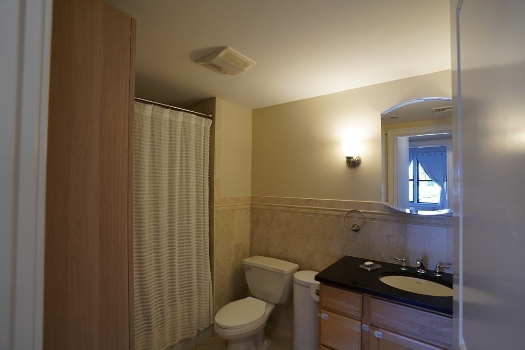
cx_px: 262
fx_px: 248
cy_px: 175
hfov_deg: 93.3
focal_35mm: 17
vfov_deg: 70.5
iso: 1000
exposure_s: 1/160
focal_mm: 17
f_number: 4
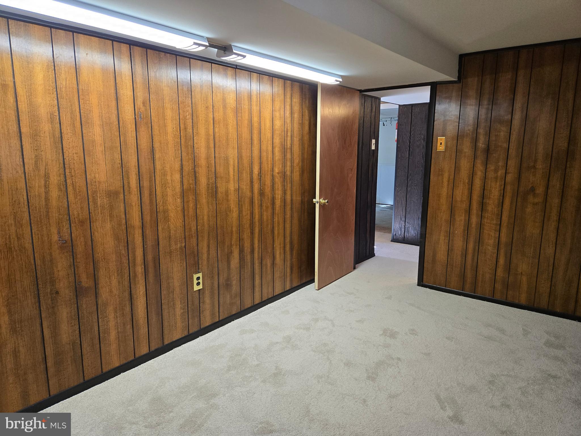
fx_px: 386
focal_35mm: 23
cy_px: 218
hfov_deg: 73.9
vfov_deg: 58.9
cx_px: 290
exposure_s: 1/120
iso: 160
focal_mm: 5.4
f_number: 1.8
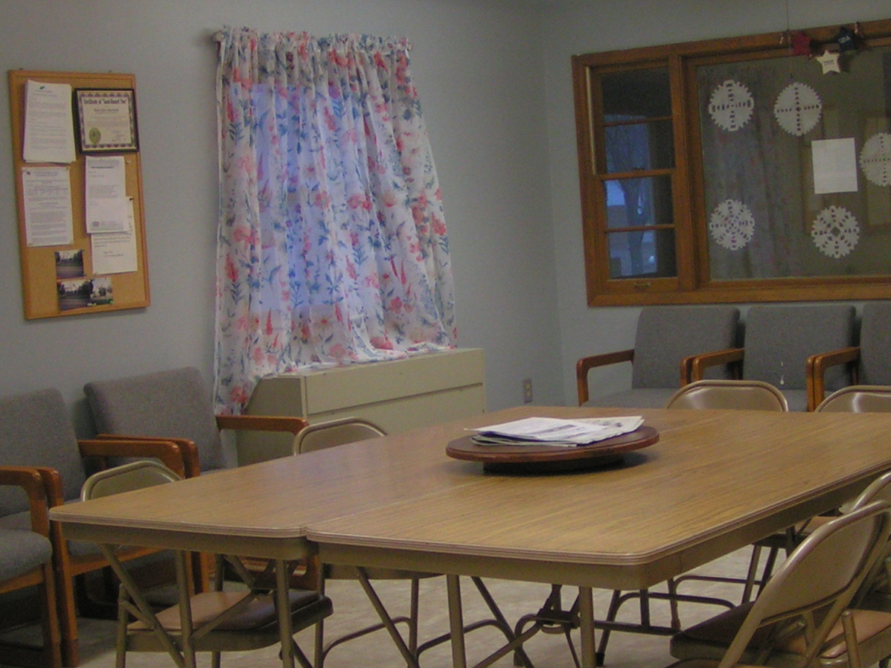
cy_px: 321
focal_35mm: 65
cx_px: 457
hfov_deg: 29.8
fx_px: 1673
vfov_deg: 22.6
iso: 100
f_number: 2.8
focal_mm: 5.8
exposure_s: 1/40
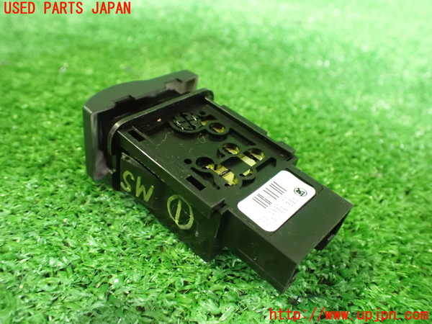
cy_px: 162
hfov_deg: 60.0
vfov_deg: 46.8
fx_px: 374
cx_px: 216
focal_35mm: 30
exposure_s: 1/30
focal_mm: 5.4
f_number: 2.3
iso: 1600
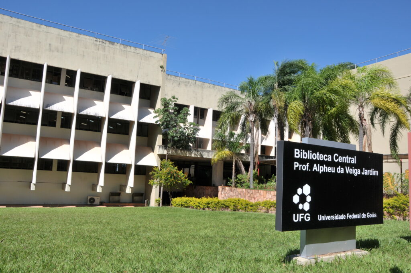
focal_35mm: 27
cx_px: 206
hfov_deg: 67.4
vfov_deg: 47.8
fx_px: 308
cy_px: 136
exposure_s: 1/320
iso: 250
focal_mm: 18
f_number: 13
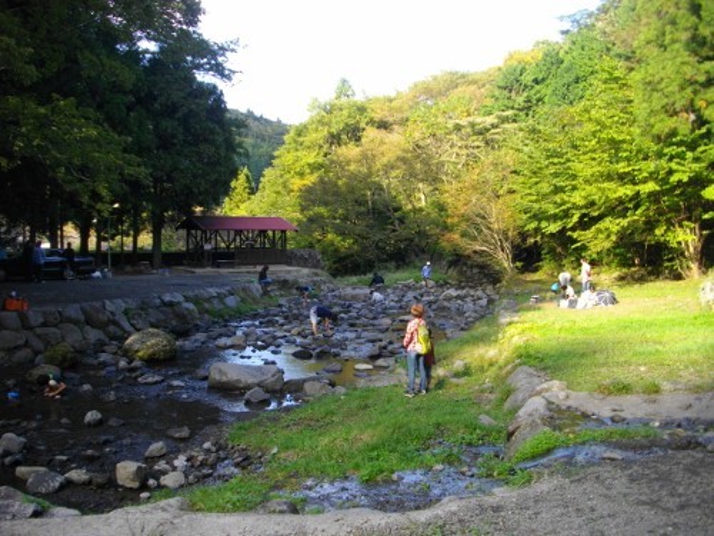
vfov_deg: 44.2
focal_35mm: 32
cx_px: 357
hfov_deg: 56.8
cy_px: 268
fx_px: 660
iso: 100
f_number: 2.9
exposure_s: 1/160
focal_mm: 5.7
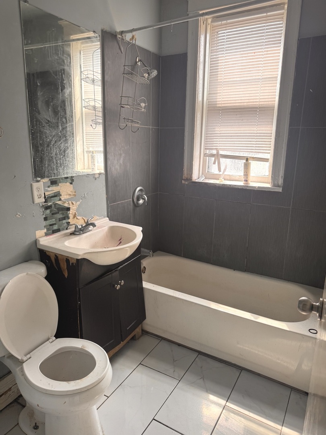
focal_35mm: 24
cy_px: 218
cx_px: 163
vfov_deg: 71.6
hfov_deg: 56.8
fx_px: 301
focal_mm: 6.76
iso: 64
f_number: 1.78
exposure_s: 1/203
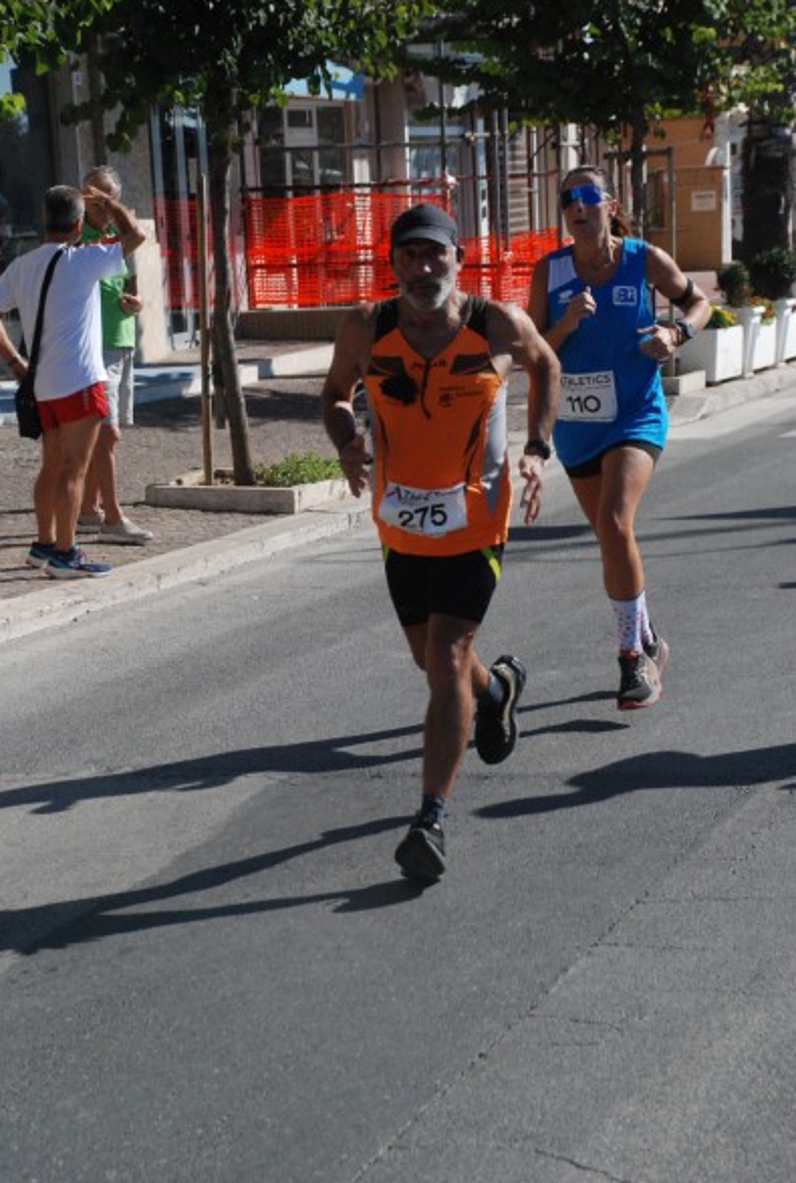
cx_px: 398
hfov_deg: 14.5
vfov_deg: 21.4
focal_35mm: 95
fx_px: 3130
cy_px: 593
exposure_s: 1/2000
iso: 1000
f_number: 8
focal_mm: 62
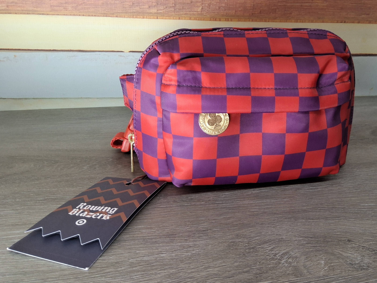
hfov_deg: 69.4
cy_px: 142
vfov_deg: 54.9
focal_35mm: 25
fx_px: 272
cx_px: 188
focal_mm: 3.08
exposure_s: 1/60.2
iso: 160
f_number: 2
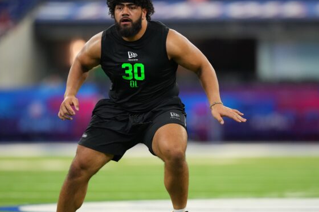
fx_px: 4748
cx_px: 173
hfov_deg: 3.8
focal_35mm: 536
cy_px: 110
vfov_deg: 2.6
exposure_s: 1/2500
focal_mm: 400
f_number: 2.8
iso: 3200
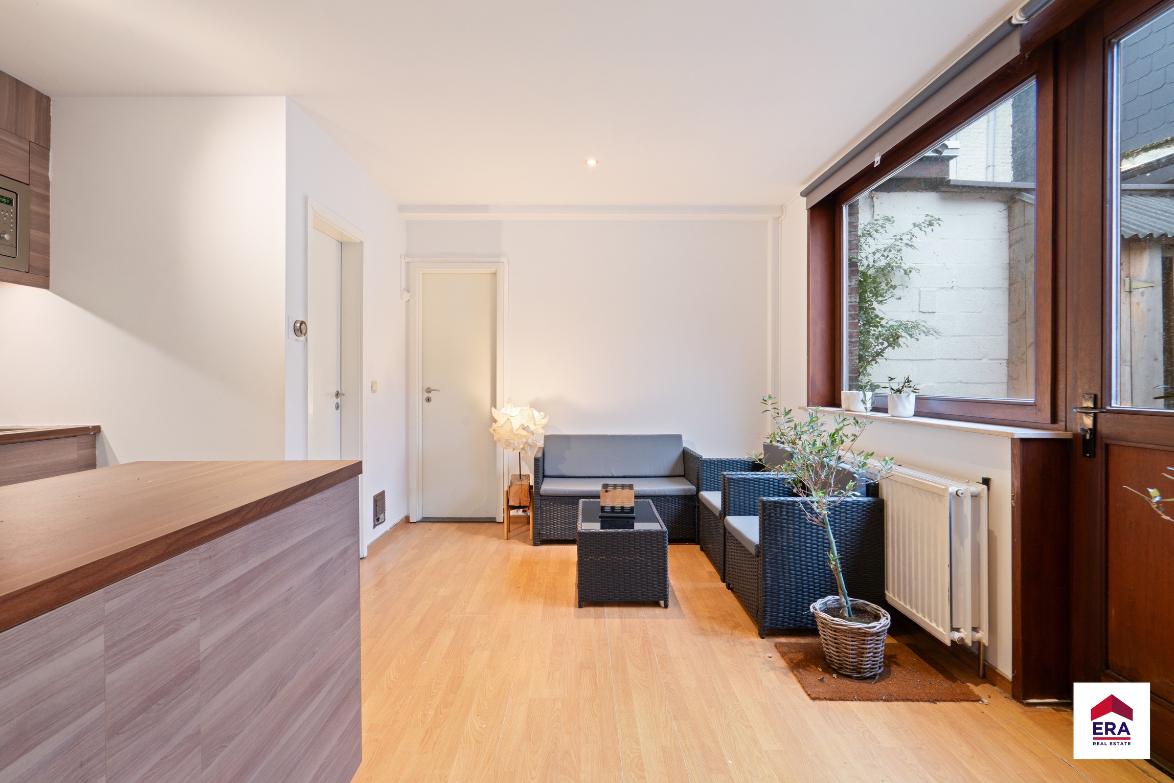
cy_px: 392
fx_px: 522
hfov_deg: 96.7
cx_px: 587
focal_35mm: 16
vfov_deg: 73.8
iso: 250
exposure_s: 1.6
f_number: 11
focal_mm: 16
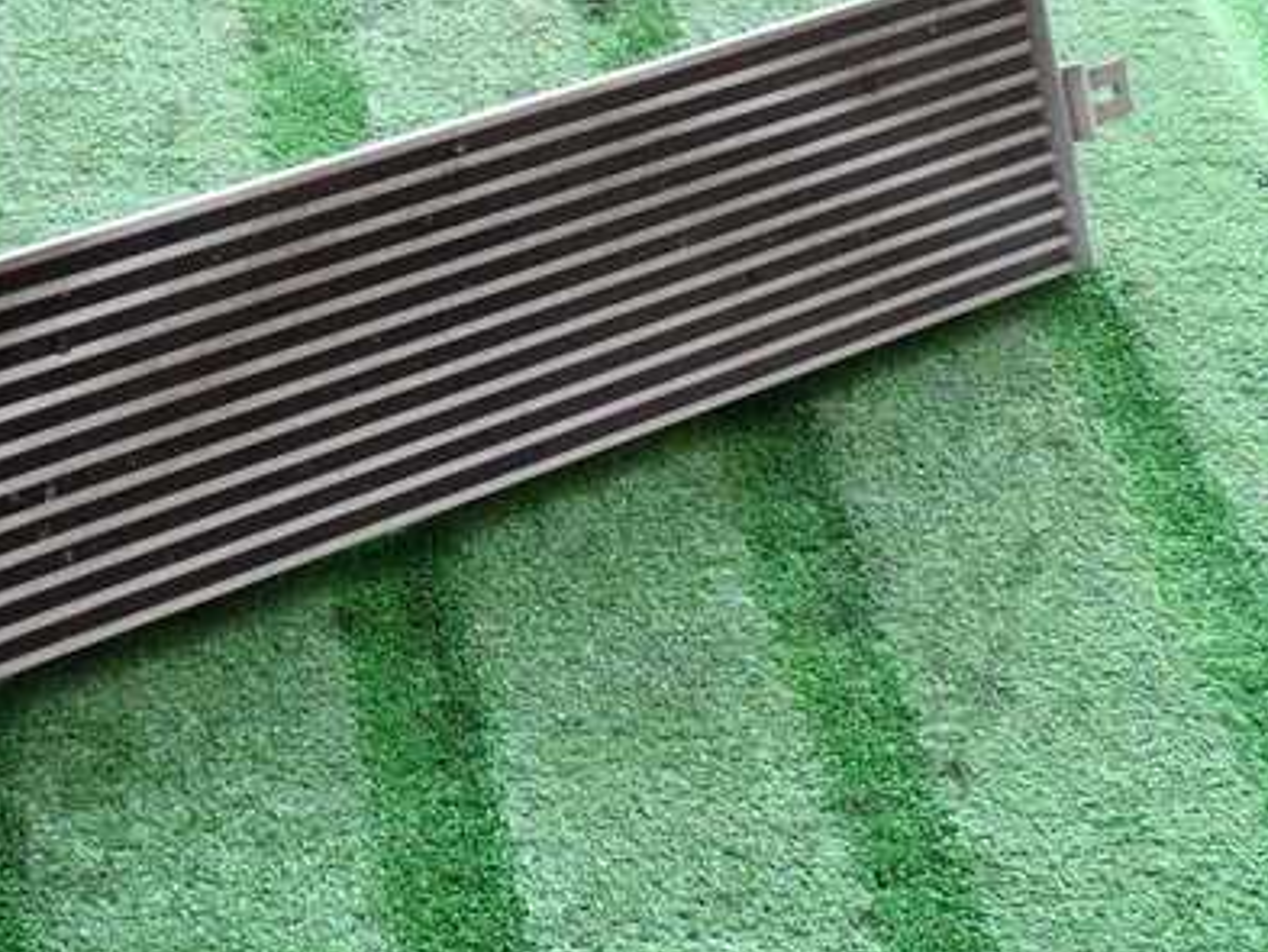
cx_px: 316
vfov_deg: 26.5
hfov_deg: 34.2
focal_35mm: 55
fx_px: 2015
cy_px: 352
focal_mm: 6.37
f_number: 2.5
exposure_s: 1/60
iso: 200
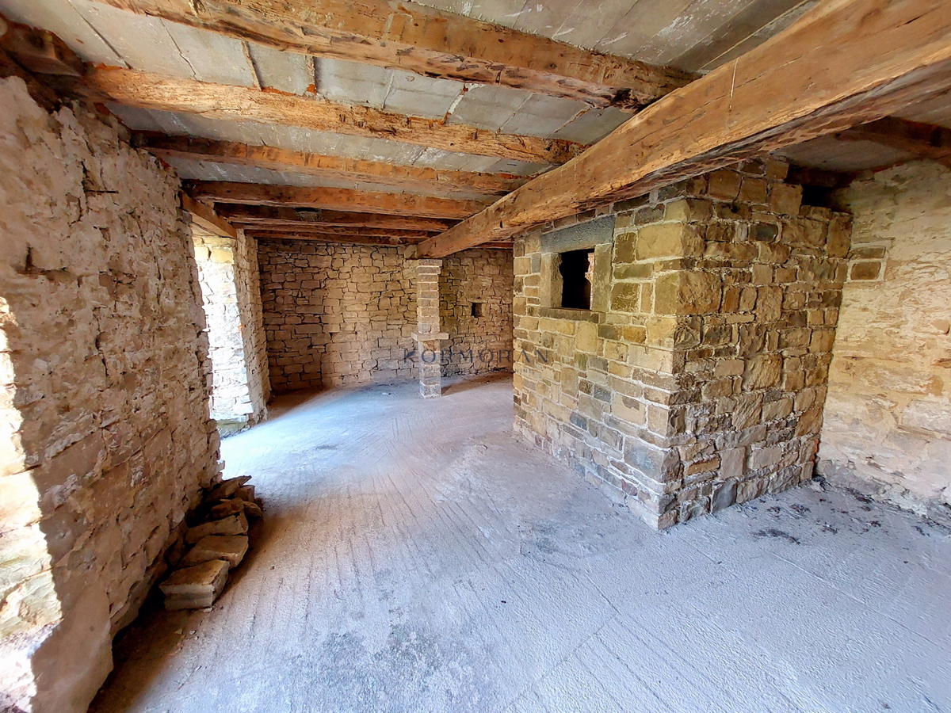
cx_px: 476
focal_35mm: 13
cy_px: 356
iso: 320
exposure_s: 1/59
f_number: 2.2
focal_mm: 1.74
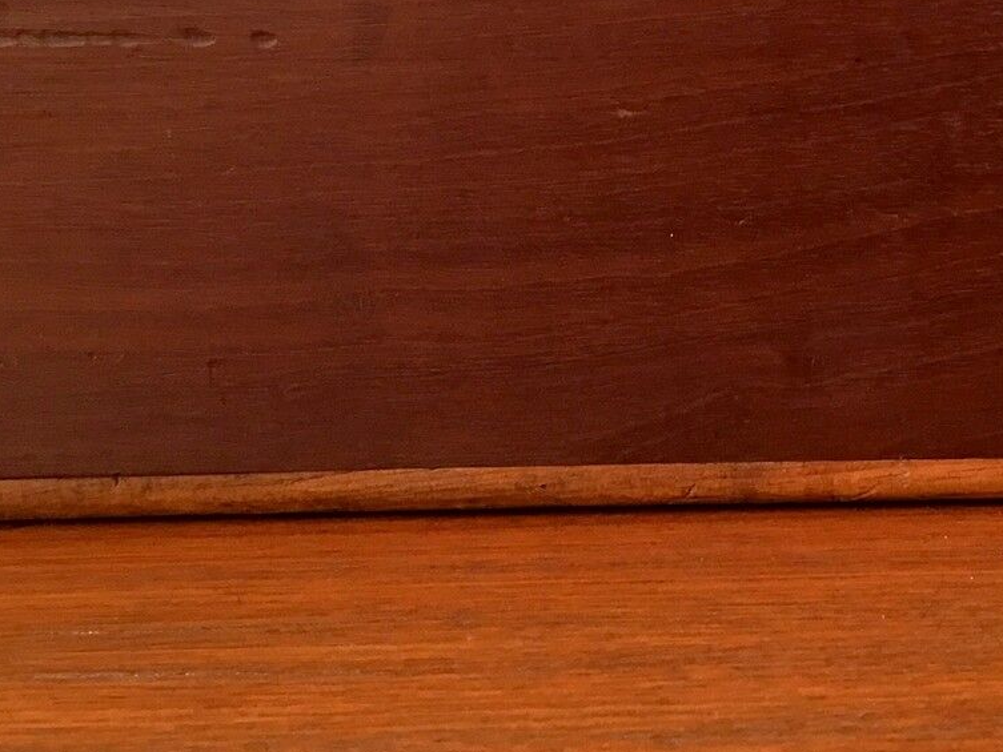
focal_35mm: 77
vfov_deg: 18.7
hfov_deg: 24.4
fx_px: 2231
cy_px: 12
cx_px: 962
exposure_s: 1/33
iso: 64
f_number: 2.2
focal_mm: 4.15
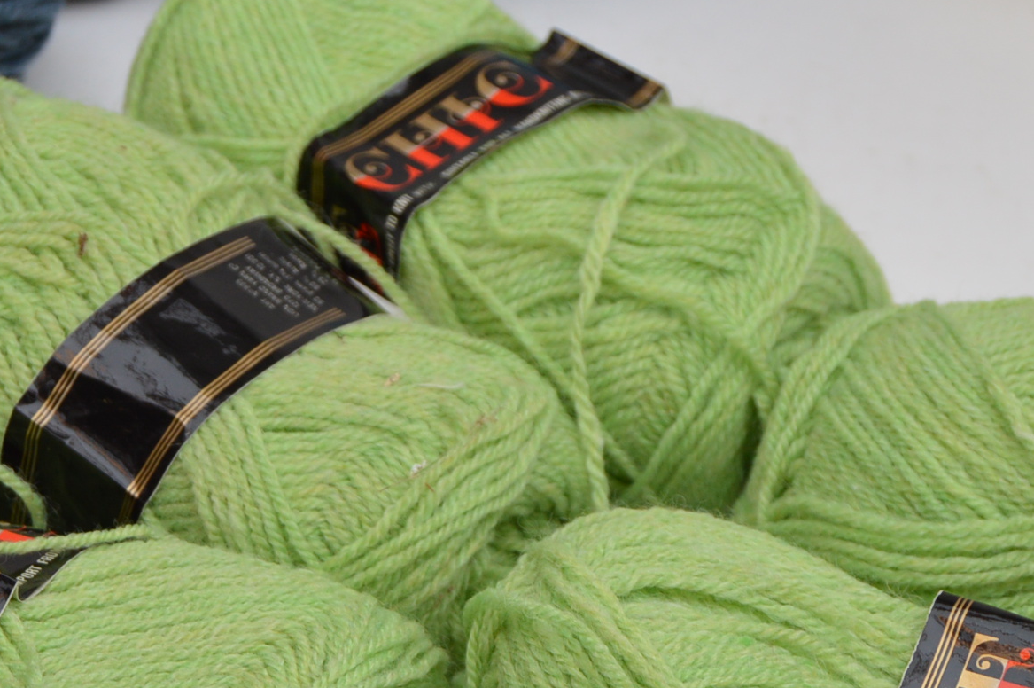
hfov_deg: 17.6
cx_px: 343
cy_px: 746
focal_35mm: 116
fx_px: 3329
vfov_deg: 11.6
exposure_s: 1/200
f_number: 5
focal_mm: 30
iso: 200
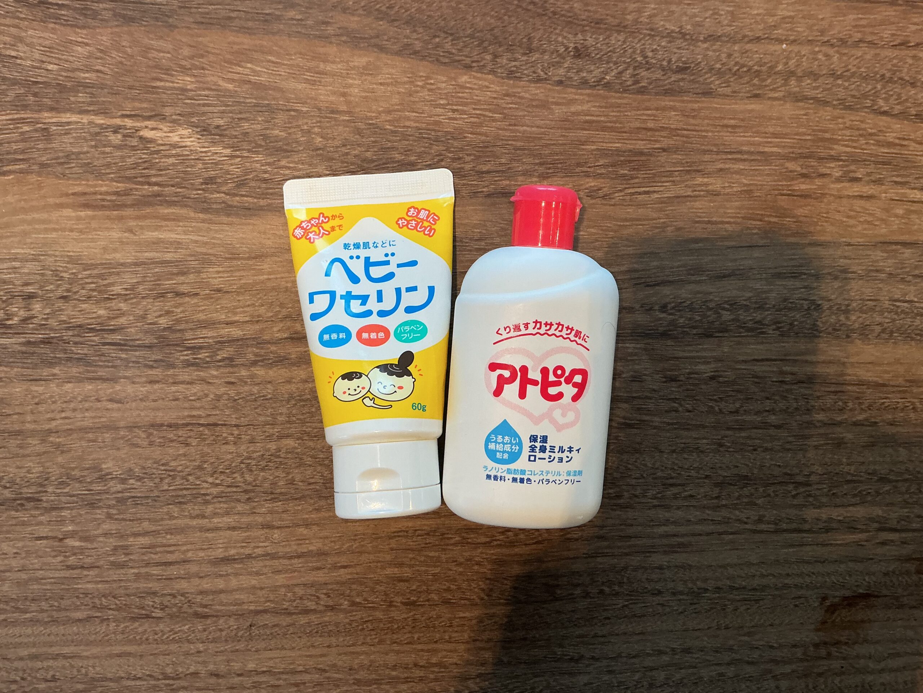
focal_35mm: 29
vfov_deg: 48.2
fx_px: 773
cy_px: 346
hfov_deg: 61.7
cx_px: 462
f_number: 1.8
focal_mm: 3
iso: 64
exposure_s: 1/60
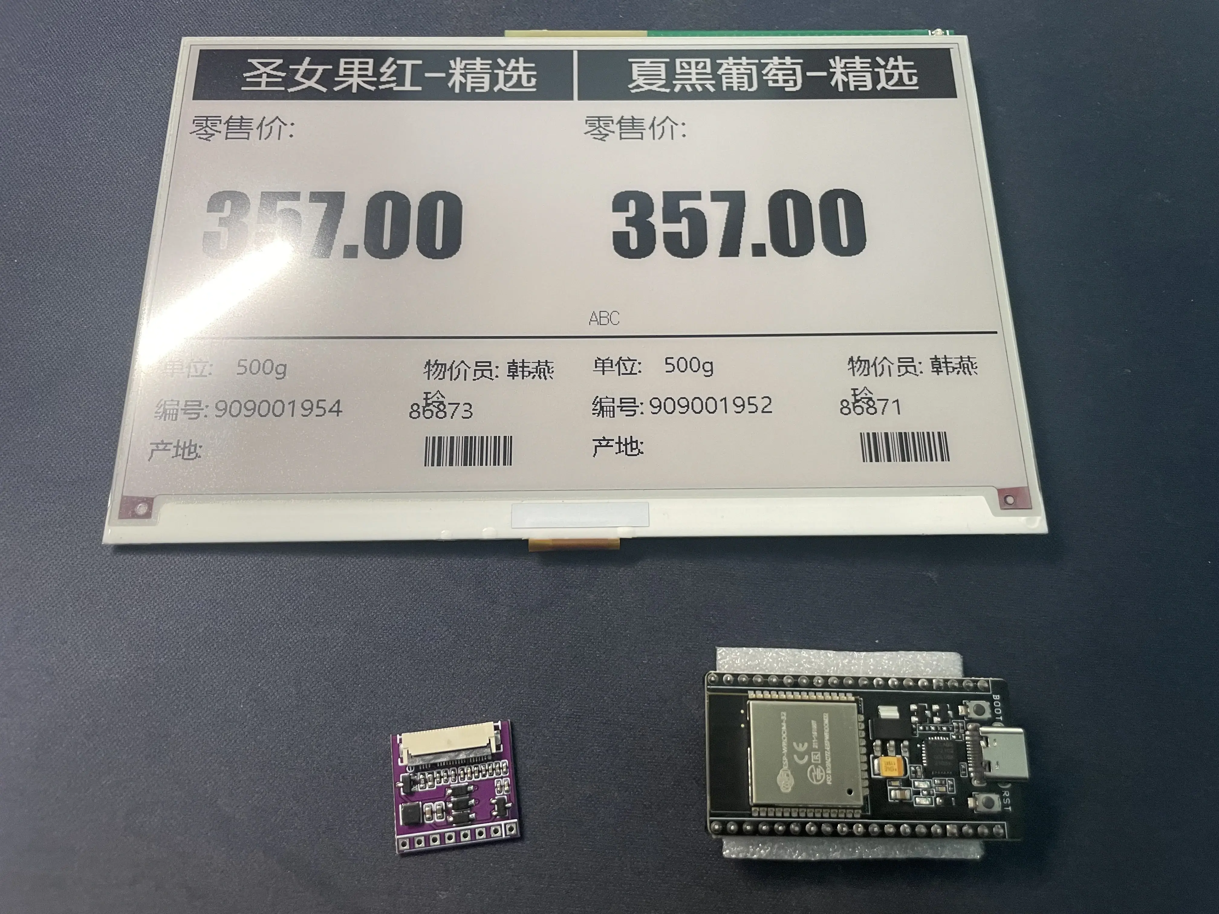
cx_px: 610
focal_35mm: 26
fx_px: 916
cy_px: 457
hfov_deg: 67.3
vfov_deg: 53.1
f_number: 1.6
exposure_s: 1/60
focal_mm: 4.2
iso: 200
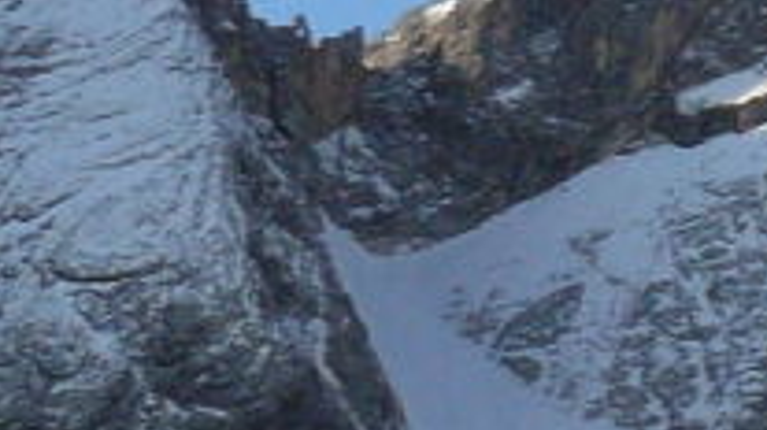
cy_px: -19
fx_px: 5547
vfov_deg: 4.4
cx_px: 2305
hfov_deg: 7.1
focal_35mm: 273
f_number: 5
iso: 100
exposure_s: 1/200
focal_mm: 6
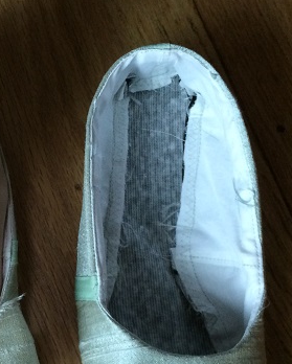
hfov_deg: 22.7
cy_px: 268
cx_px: 7
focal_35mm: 65
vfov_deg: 28.7
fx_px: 701
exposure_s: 1/30
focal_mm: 4.15
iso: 200
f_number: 2.2
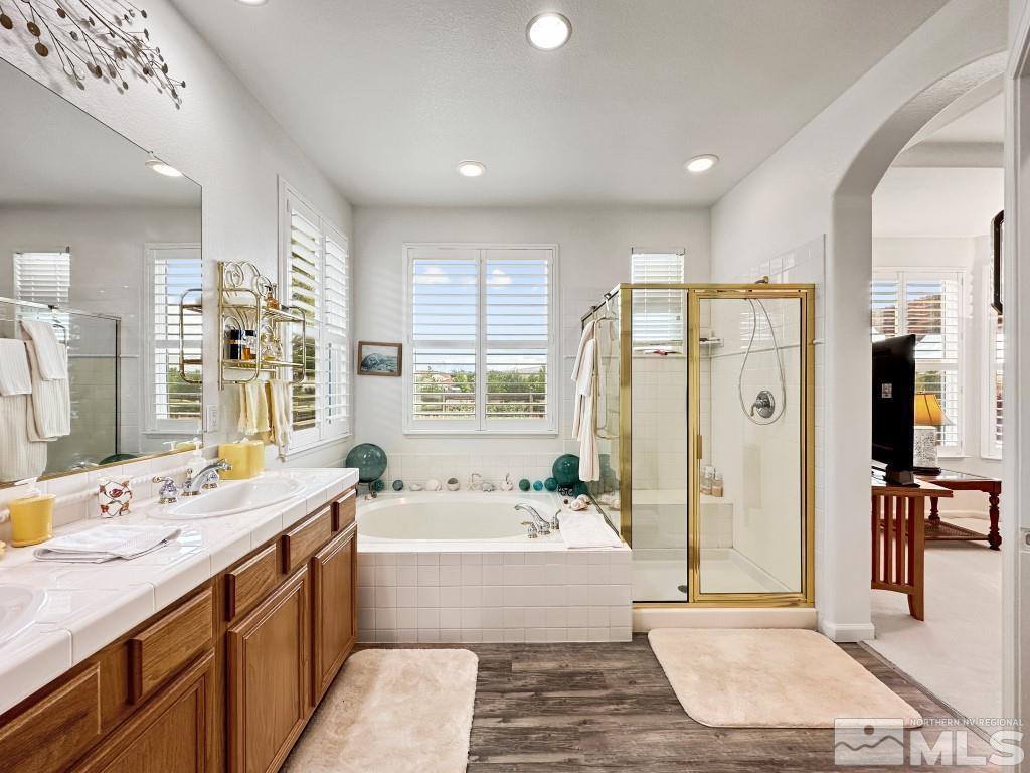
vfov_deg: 85.7
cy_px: 386
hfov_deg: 102.1
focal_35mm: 14
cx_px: 515
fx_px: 417
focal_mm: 2.22
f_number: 2.2
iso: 200
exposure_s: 1/60
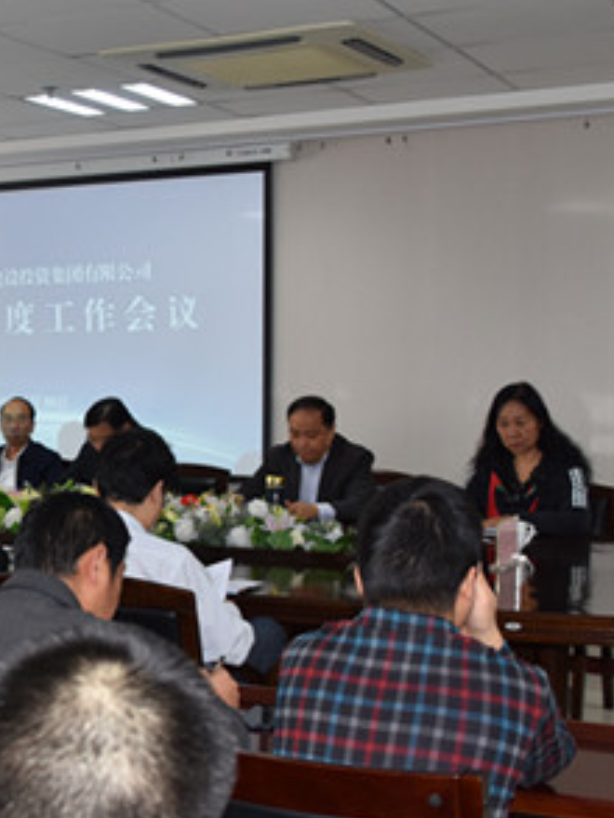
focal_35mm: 62
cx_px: -73
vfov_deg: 31.2
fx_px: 1465
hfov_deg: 22.3
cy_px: 445
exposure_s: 1/100
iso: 400
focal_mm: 21
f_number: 3.5
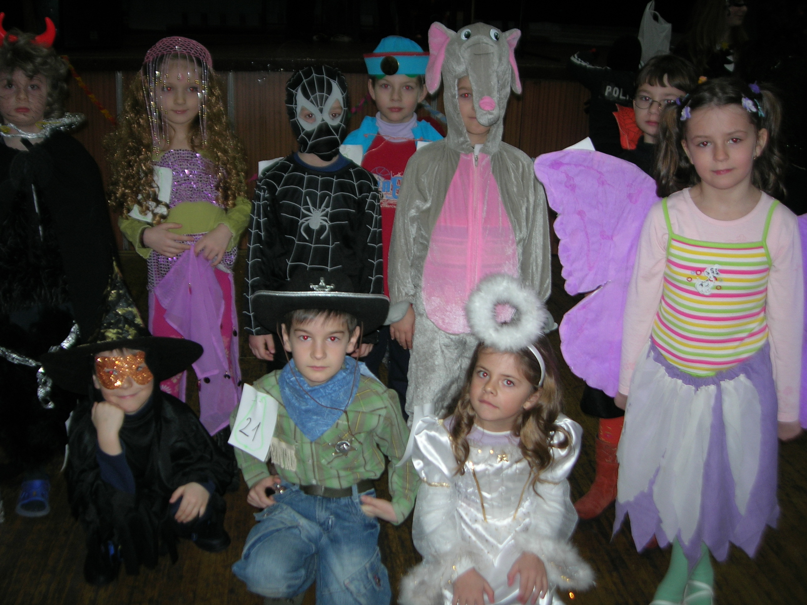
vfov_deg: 37.7
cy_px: 302
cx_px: 404
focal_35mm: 38
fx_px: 886
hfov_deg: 49.0
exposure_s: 1/60.1
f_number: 2.8
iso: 64
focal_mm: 7.8
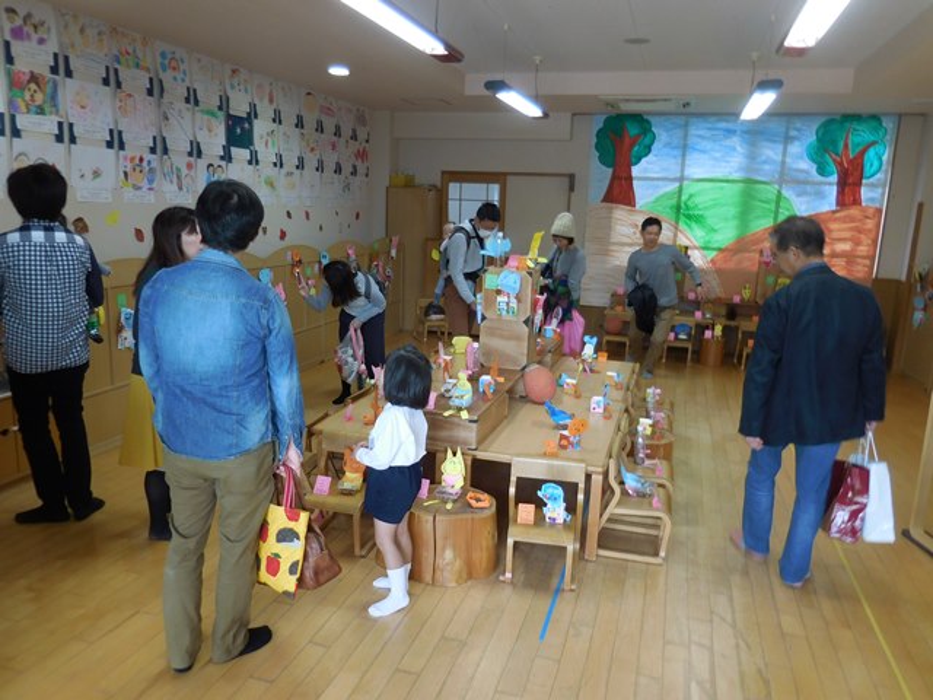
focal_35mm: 25
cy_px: 350
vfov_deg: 54.9
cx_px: 466
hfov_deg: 69.4
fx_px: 674
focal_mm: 4.5
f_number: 3.3
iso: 125
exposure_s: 1/30
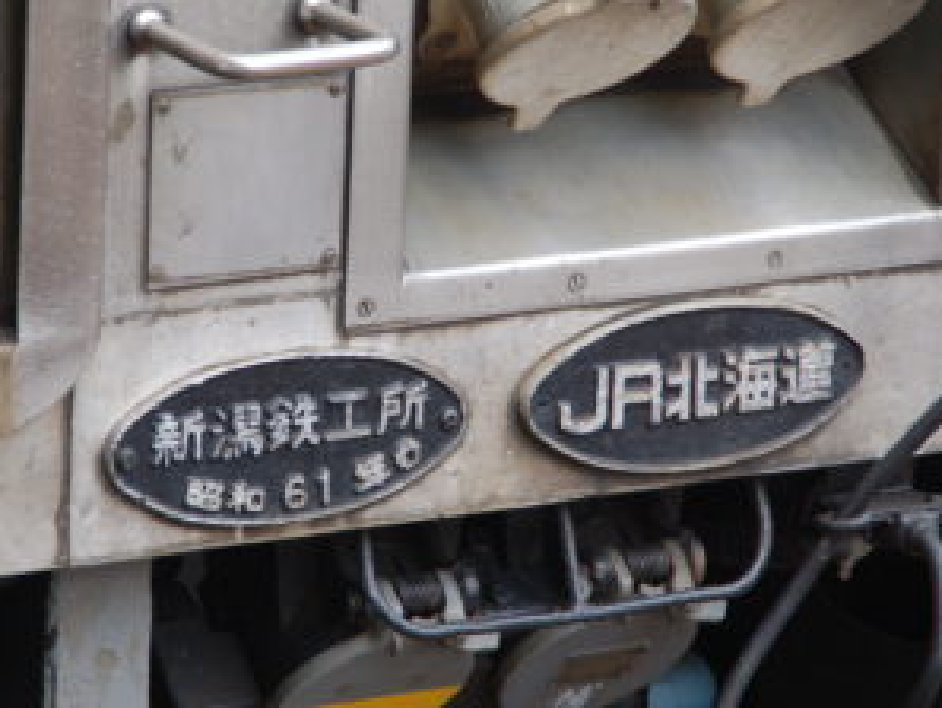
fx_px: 8984
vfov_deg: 4.5
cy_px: 317
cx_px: 381
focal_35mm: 330
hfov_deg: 6.0
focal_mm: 170
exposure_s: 1/400
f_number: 6.3
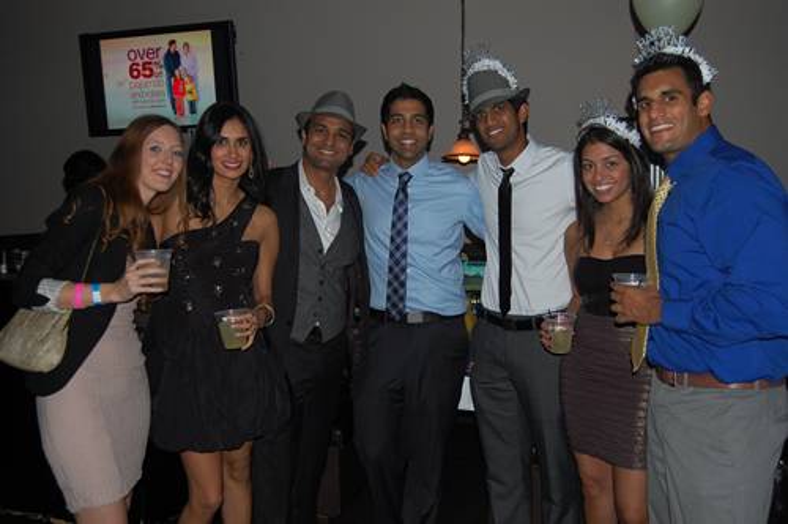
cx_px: 394
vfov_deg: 38.3
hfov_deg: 55.2
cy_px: 262
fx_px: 754
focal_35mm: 34
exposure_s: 1/60
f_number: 3.8
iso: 400
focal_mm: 23
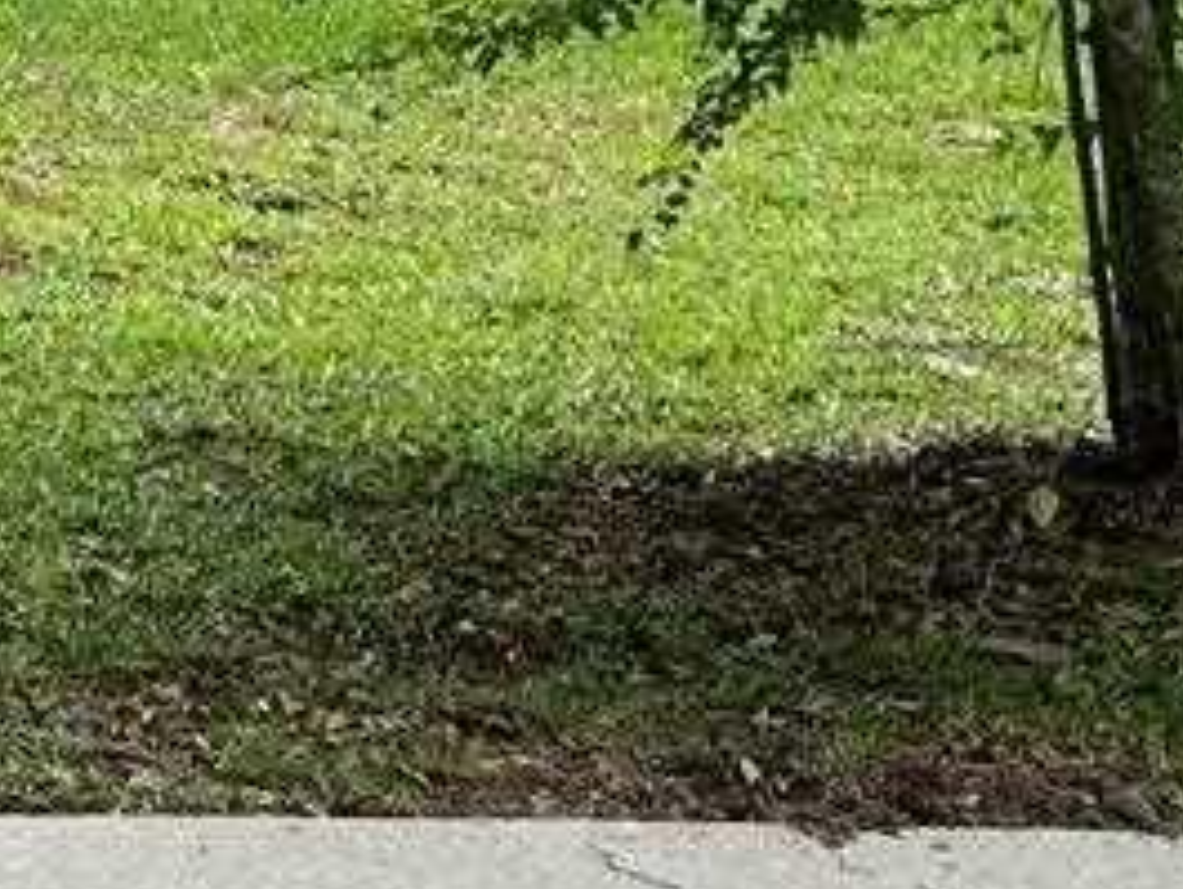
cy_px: -1707
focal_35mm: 198
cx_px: -147
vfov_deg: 6.8
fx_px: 6770
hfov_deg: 9.9
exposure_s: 1/1038
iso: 50
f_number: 1.5
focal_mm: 5.7
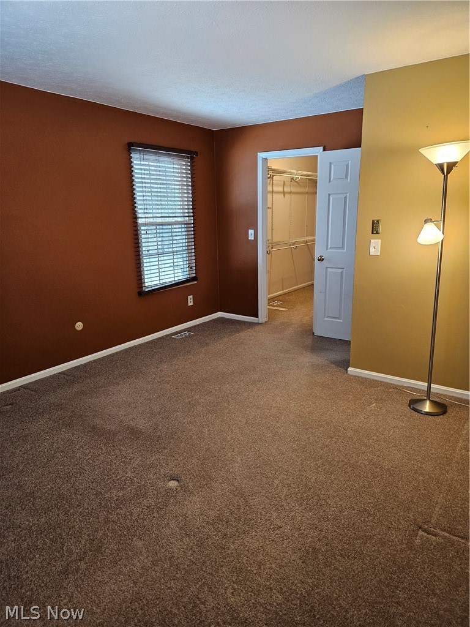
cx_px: 235
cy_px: 314
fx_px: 416
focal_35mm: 23
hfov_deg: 58.9
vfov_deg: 73.9
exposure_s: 1/120
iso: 320
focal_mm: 5.4
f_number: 1.8
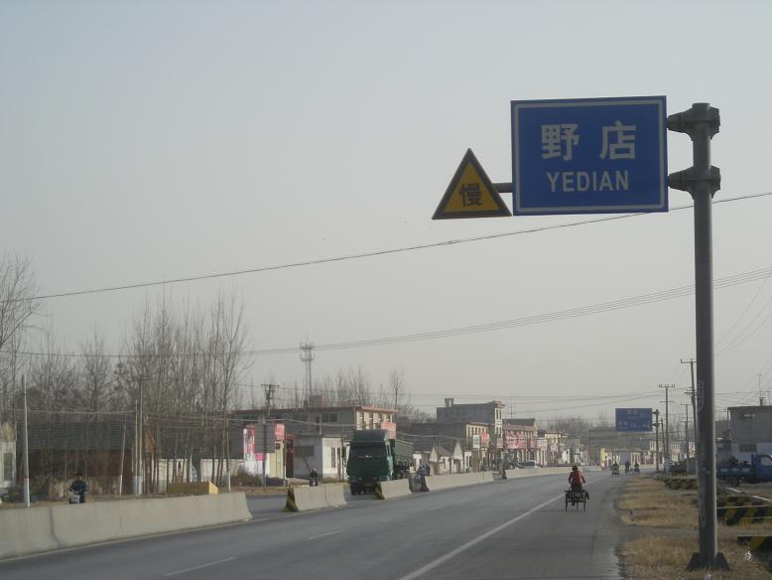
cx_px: 386
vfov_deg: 14.1
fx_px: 2342
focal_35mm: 105
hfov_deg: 18.7
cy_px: 290
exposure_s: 1/354
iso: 50
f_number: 4.7
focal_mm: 17.1
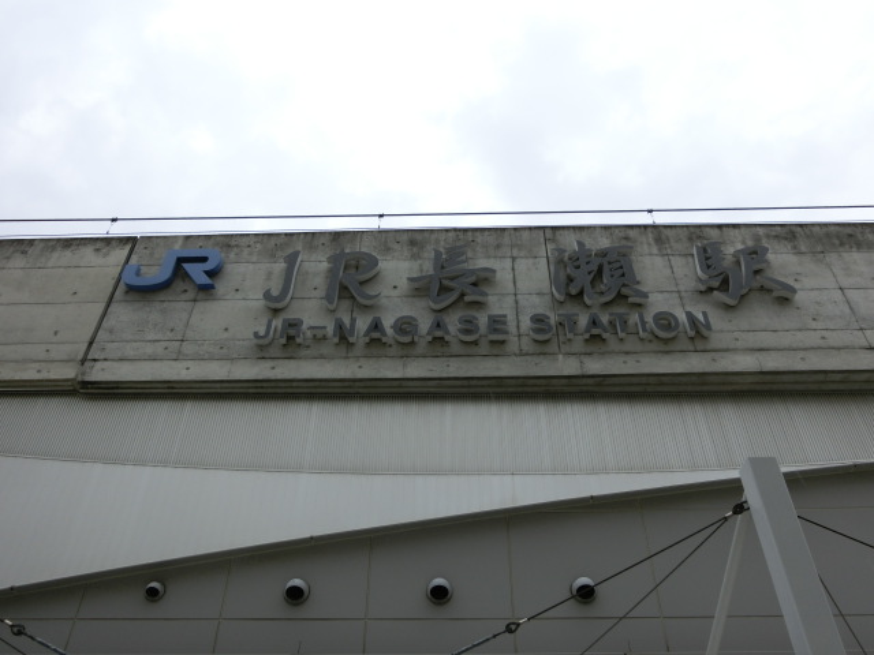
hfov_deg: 61.7
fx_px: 732
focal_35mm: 29
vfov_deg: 48.2
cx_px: 437
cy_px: 328
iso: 80
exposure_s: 1/320
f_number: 3.7
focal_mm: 5.2
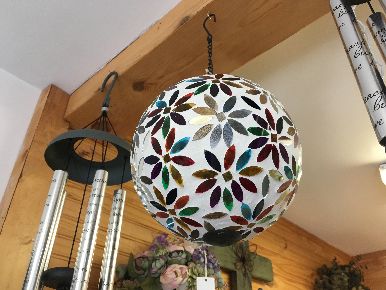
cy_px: 145
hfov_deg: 61.7
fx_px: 323
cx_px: 193
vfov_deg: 48.2
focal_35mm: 29
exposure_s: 1/30
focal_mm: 4.15
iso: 64
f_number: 2.2
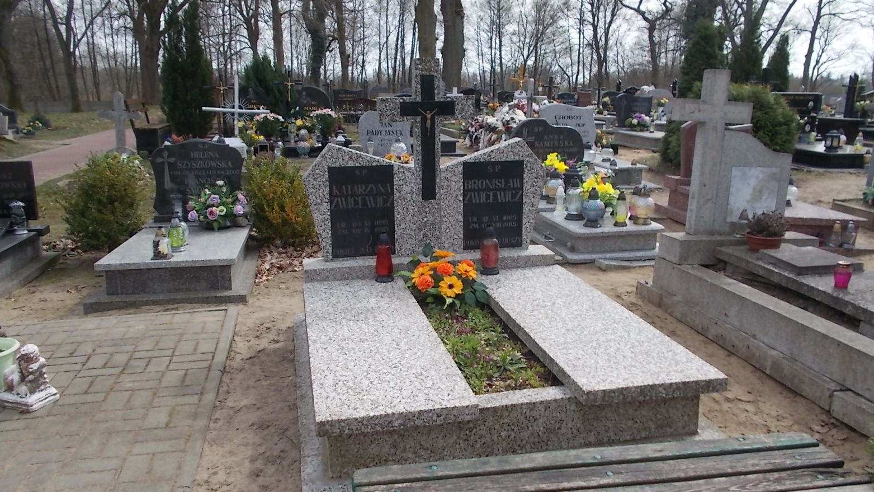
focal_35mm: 29
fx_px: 672
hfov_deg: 66.1
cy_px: 245
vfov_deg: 40.2
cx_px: 433
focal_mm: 4.6
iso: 80
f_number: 8
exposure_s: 1/100
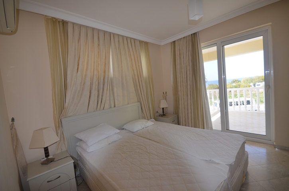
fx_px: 120
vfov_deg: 77.1
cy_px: 96
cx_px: 144
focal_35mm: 15
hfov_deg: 100.5
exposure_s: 1/200
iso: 320
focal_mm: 10
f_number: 5.6
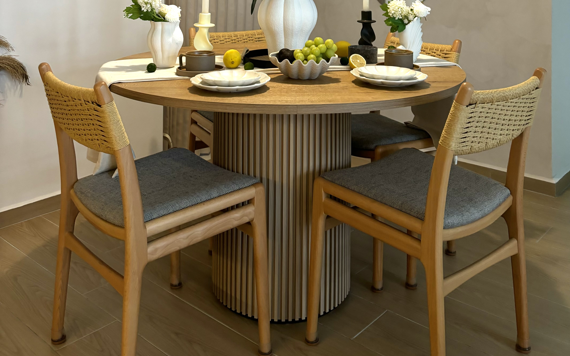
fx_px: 575
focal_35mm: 37
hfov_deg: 52.8
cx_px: 287
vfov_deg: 31.2
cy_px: -21
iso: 200
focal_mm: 5.96
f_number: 1.6
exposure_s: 1/50
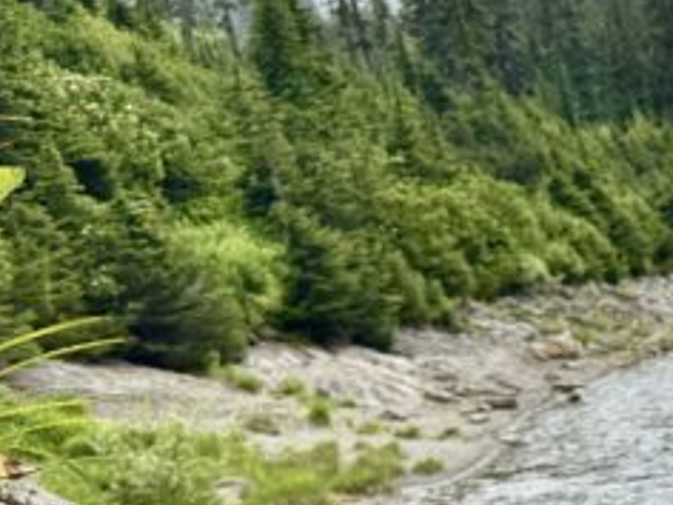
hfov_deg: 21.1
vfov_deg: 18.1
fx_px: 1516
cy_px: 571
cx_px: 1018
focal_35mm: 78
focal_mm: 6.76
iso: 80
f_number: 1.78
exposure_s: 1/1721
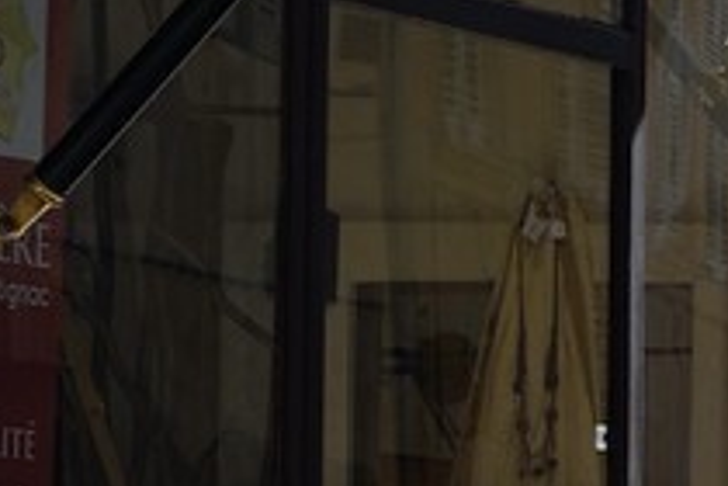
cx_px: 2642
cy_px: 642
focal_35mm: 290
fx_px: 5864
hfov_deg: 6.2
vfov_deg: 4.7
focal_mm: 38
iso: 200
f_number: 10
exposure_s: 1/250
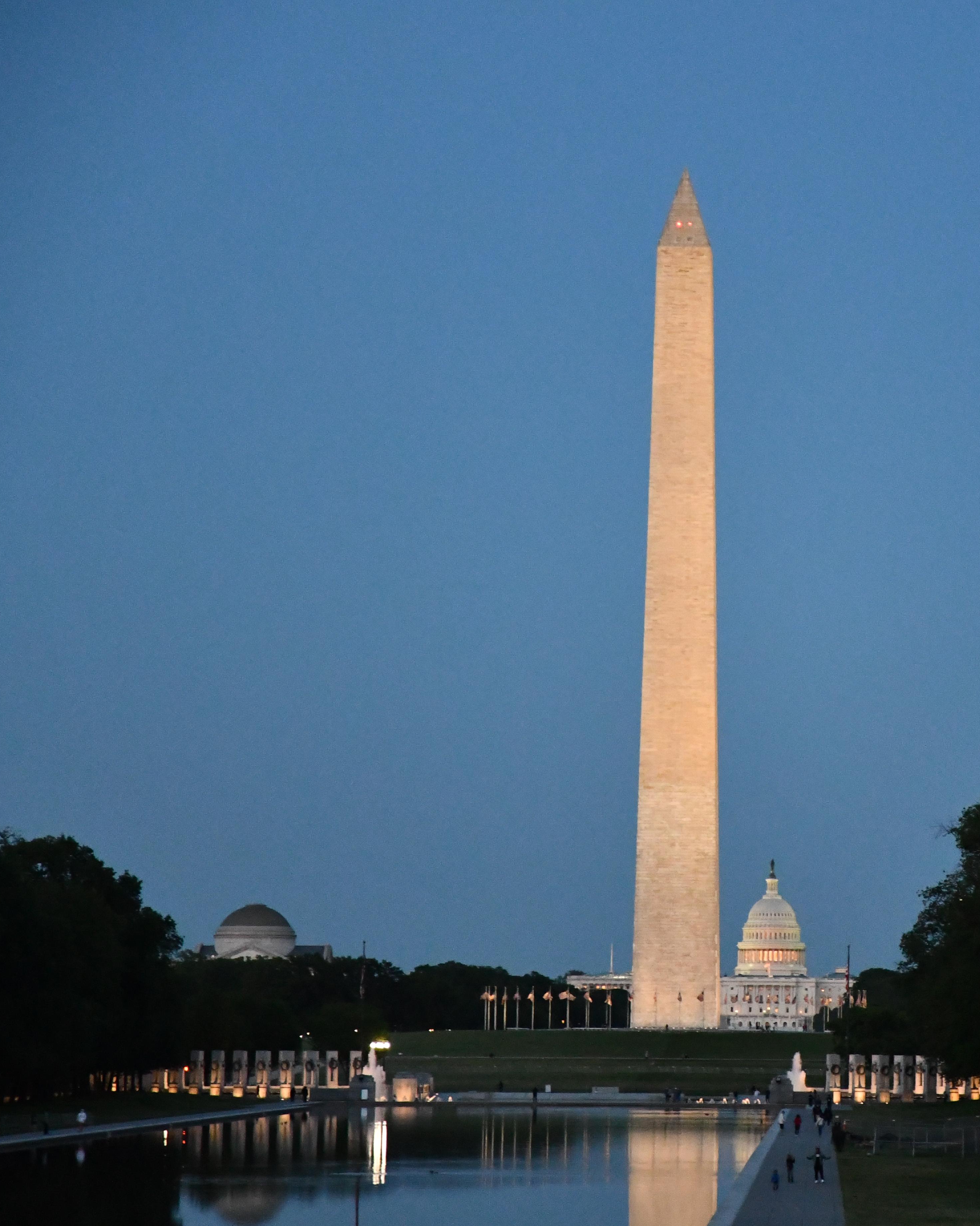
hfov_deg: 9.1
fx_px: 6164
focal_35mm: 170
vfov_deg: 11.4
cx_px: 787
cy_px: 611
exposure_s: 1/125
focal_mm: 80
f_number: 4
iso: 5600
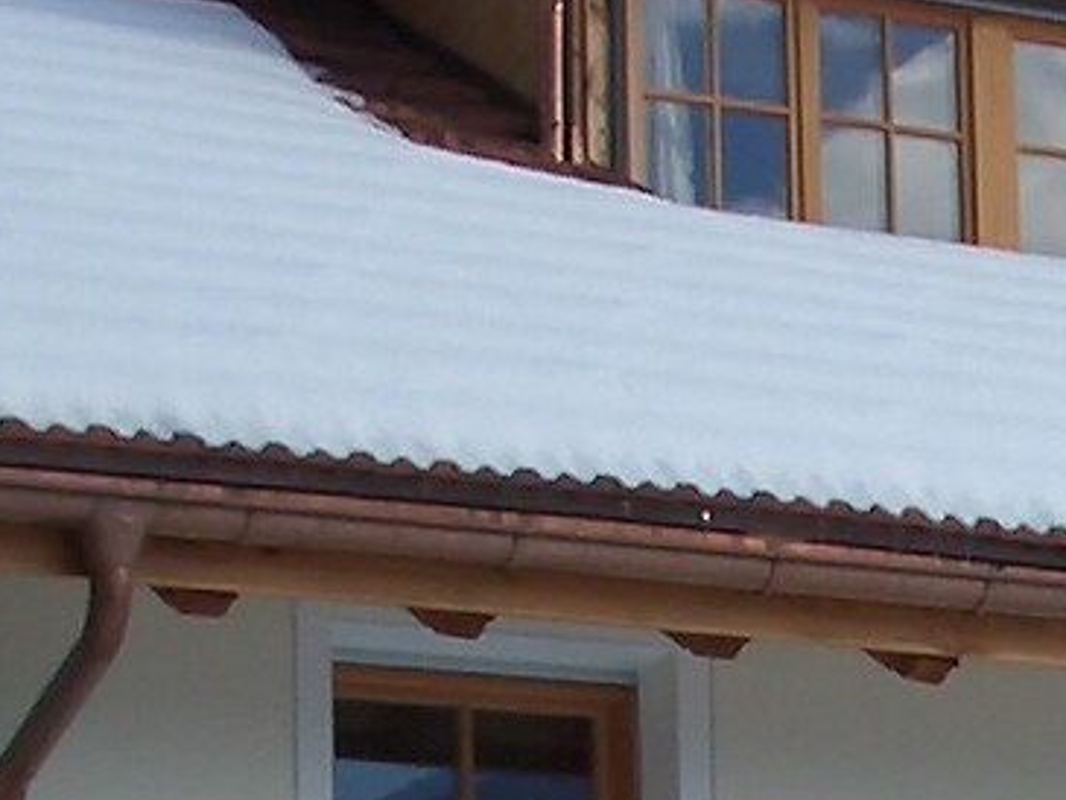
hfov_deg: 10.5
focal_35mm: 184
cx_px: 1487
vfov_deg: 7.9
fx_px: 5668
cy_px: 1355
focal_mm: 5.8
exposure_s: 1/640
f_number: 4.3
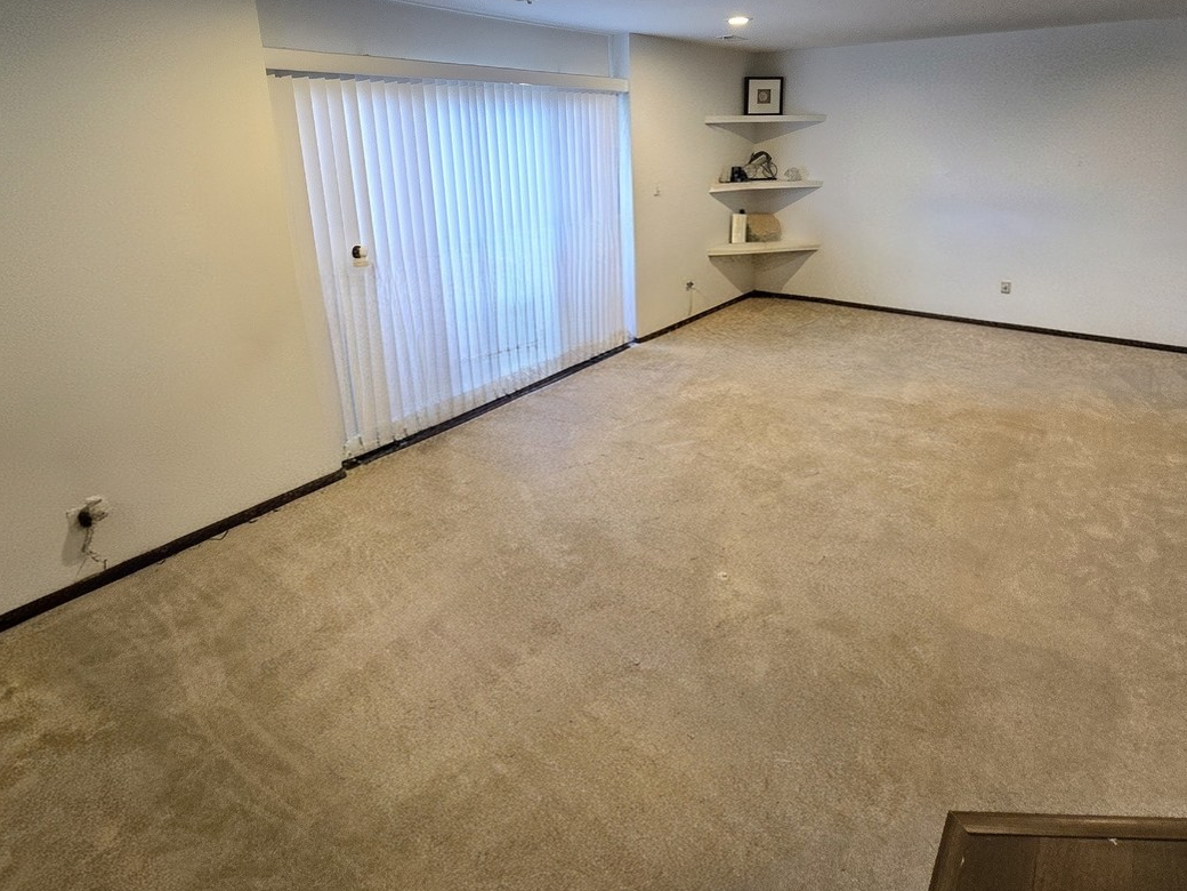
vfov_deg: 69.6
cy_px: 298
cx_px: 660
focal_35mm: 18
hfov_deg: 87.4
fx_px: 617
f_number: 2.2
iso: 1000
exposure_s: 1/60
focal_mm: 2.2
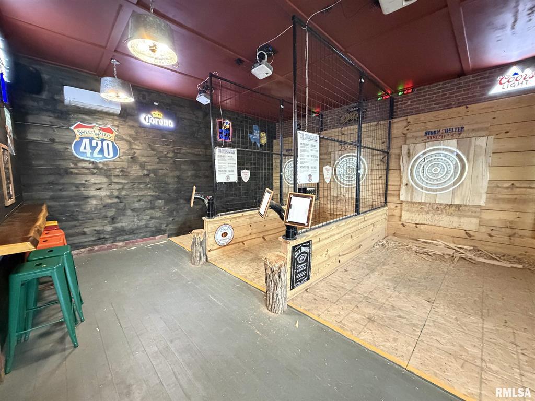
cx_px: 268
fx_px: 216
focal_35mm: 14
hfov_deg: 102.1
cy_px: 200
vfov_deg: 85.7
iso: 1250
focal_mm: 2.22
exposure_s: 1/40
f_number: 2.2
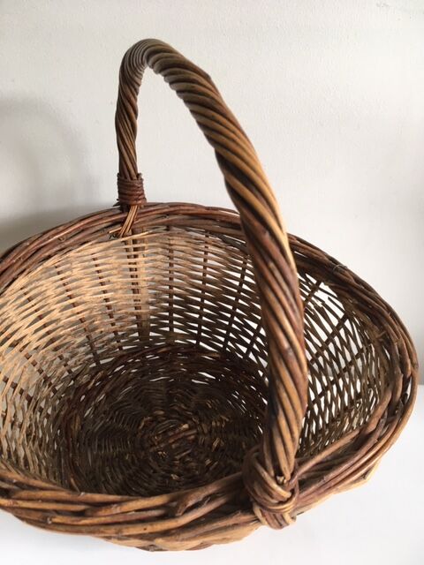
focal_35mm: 29
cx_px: 212
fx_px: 474
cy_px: 282
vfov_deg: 61.7
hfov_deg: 48.2
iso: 32
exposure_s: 1/33
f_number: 2.2
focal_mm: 4.15
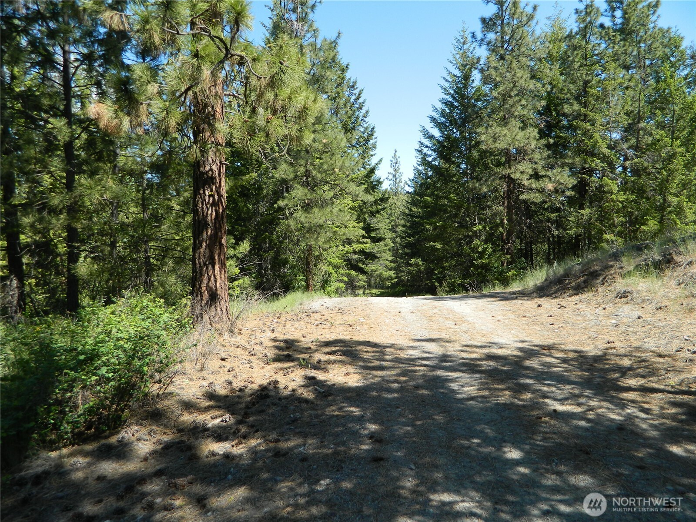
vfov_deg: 54.9
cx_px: 348
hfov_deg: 69.4
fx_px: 503
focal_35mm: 25
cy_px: 261
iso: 80
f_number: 3.1
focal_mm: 4.5
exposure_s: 1/400
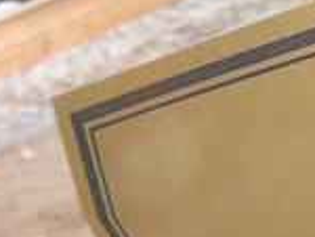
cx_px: 424
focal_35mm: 149
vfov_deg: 9.3
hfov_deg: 12.7
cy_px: 480
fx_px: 1358
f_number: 3.2
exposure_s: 1/125
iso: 100
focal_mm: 6.3
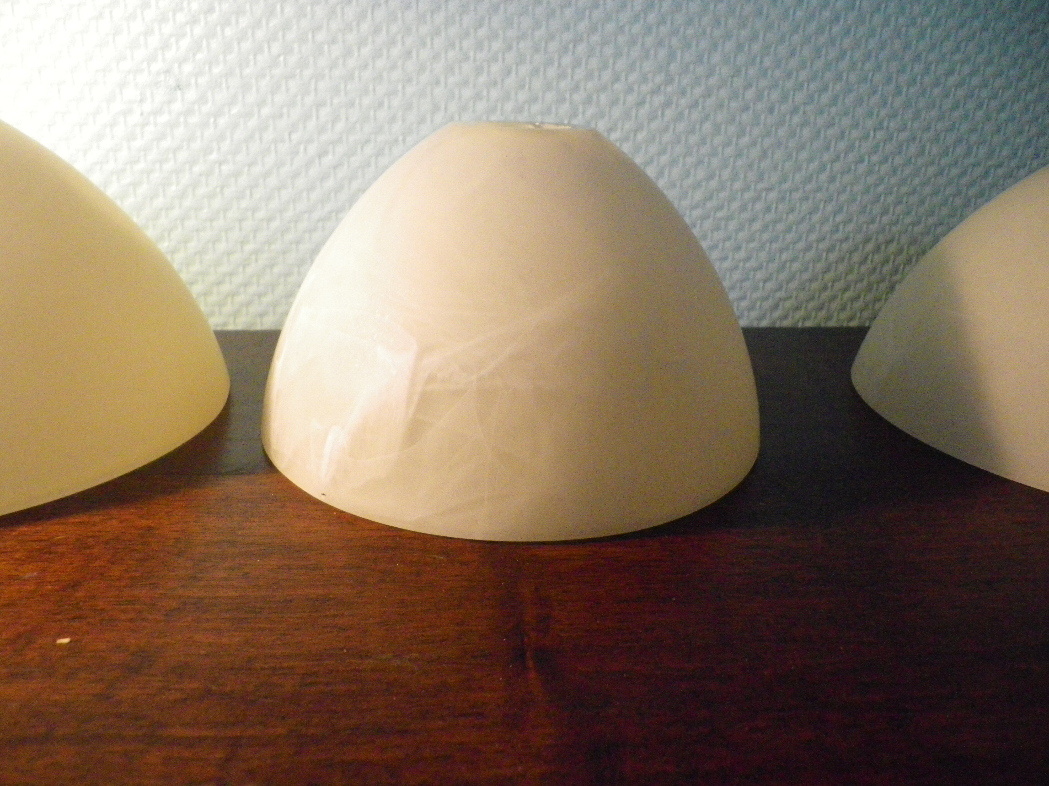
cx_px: 524
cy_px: 393
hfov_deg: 63.4
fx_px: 849
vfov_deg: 49.7
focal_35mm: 28
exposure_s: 1/60
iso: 640
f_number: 2.6
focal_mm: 4.9
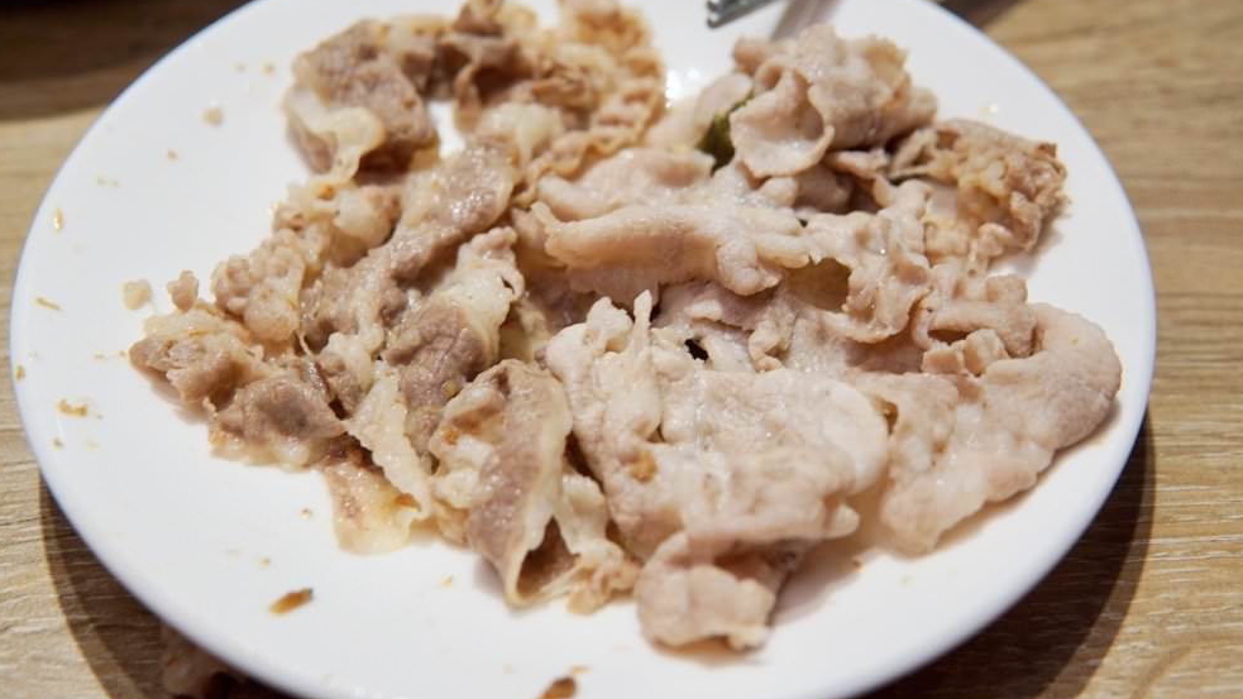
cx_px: 618
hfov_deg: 42.9
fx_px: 1582
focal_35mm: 48
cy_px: 287
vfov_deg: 24.9
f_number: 4
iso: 250
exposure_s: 1/60
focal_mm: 30
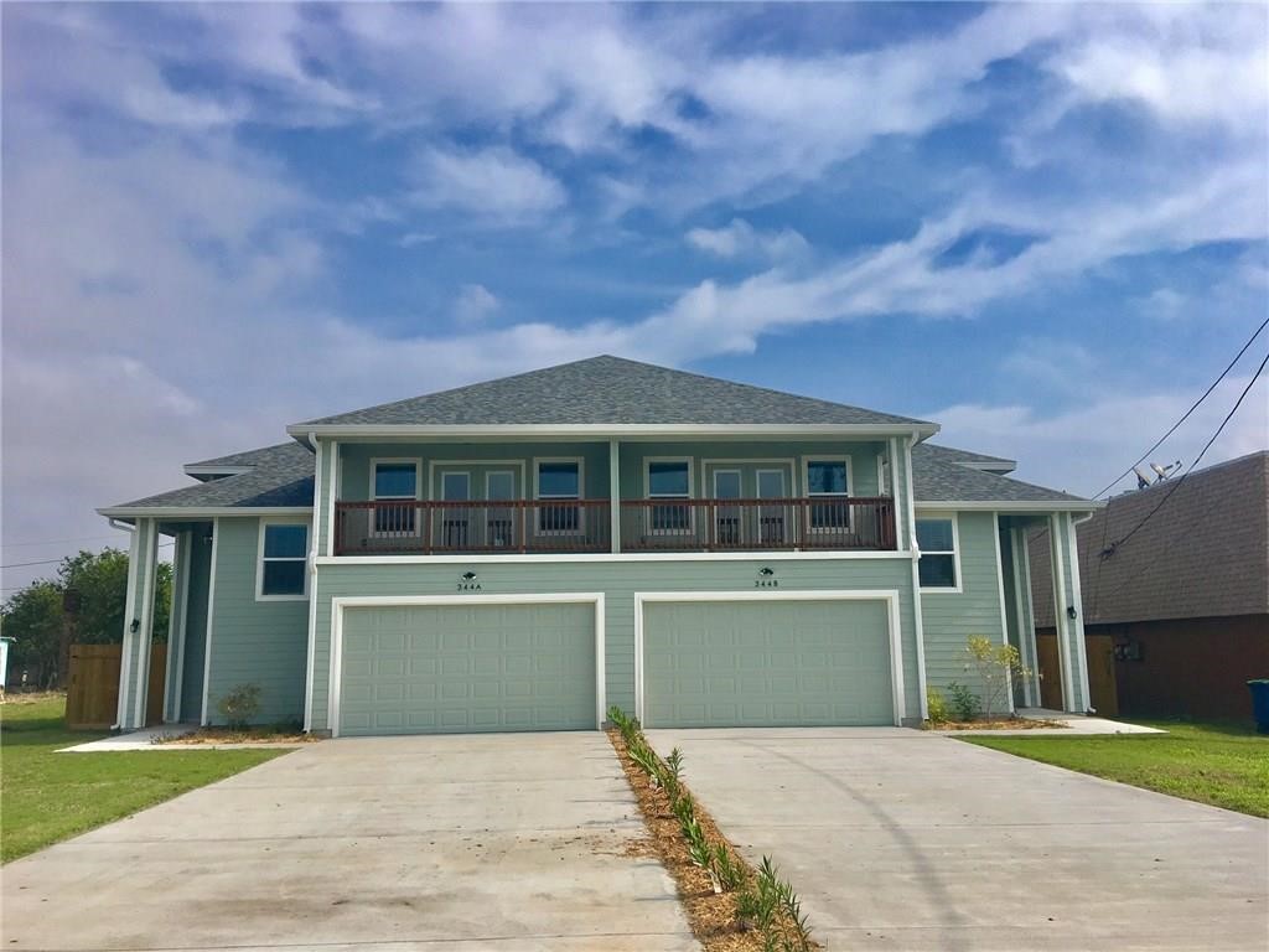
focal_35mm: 29
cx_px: 634
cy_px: 476
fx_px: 1063
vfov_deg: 48.2
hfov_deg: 61.7
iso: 25
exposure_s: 1/2481
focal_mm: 4.15
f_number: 2.2
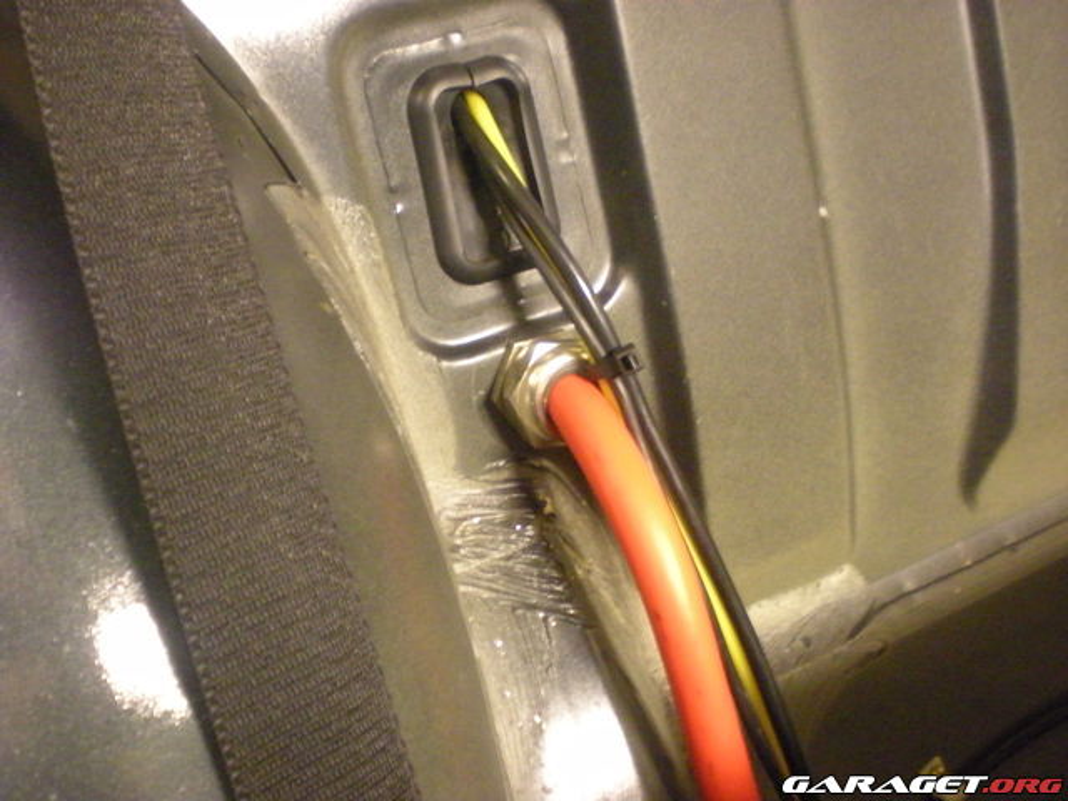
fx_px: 1358
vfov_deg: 32.9
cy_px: 400
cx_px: 534
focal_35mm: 44
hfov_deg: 42.9
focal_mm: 7.4
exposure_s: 1/2.7
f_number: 3.5
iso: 800
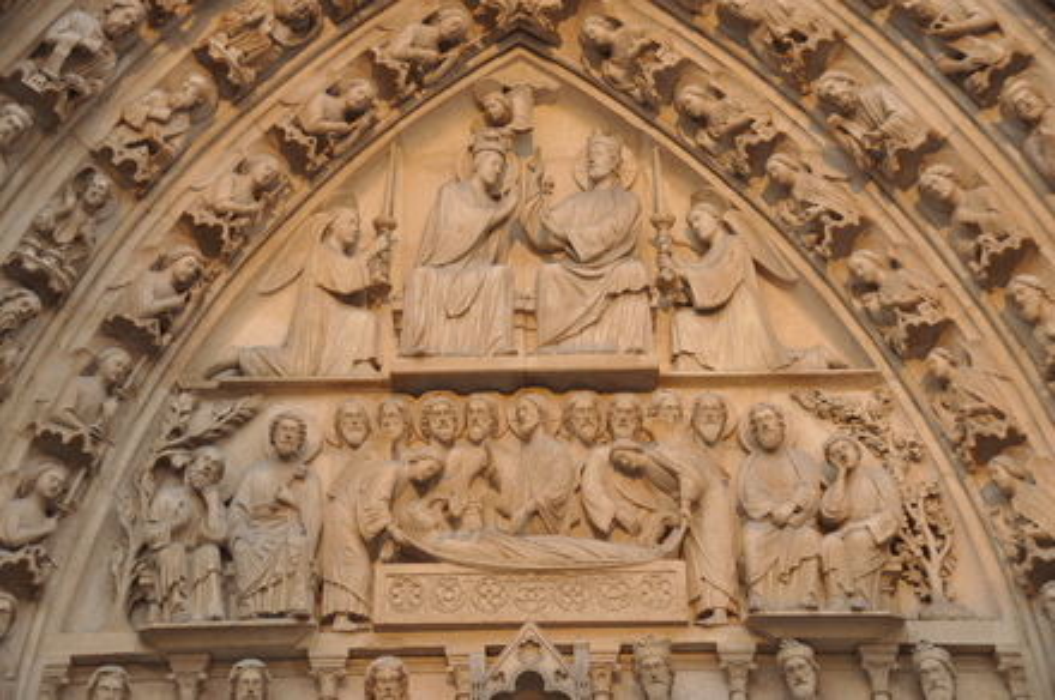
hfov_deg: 27.0
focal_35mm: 75
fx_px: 2195
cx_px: 528
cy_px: 350
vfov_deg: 18.1
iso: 200
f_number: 4.8
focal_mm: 50
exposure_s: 1/50
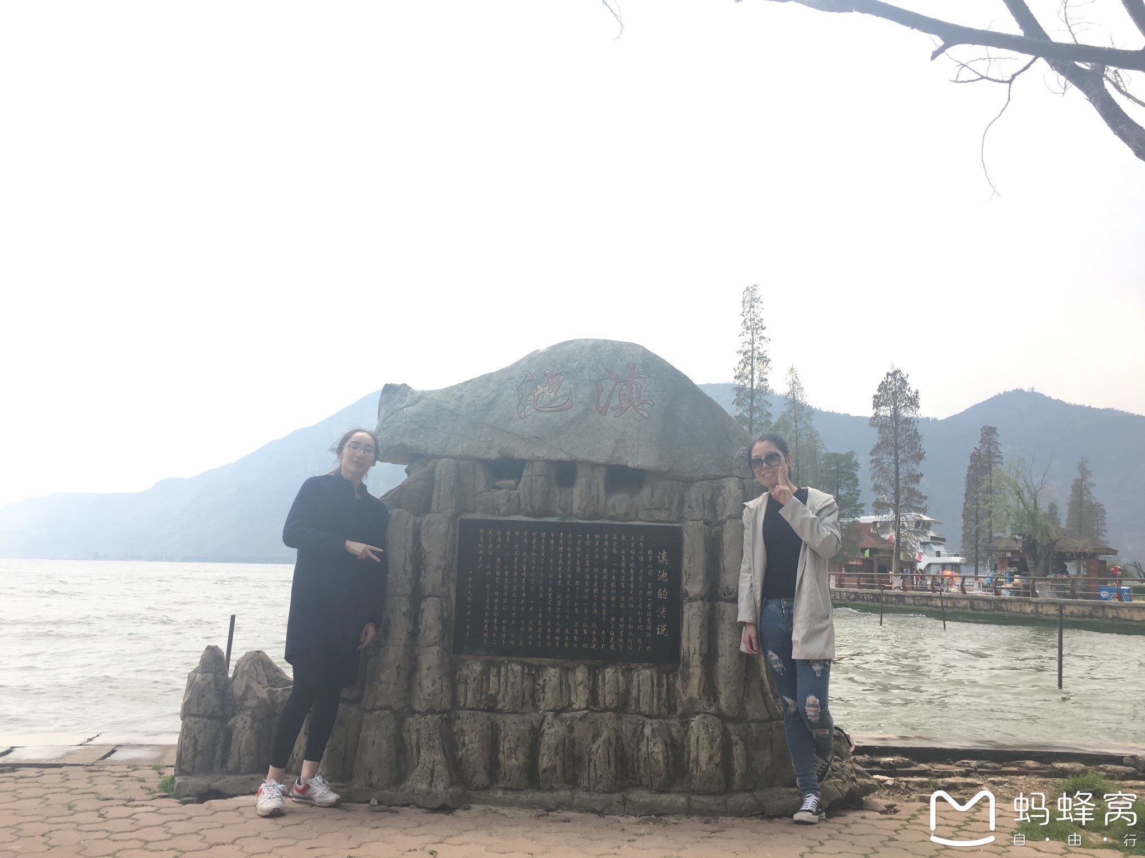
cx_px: 572
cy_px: 429
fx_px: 959
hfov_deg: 61.7
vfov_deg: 48.2
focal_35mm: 29
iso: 25
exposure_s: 1/509
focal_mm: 4.15
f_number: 2.2
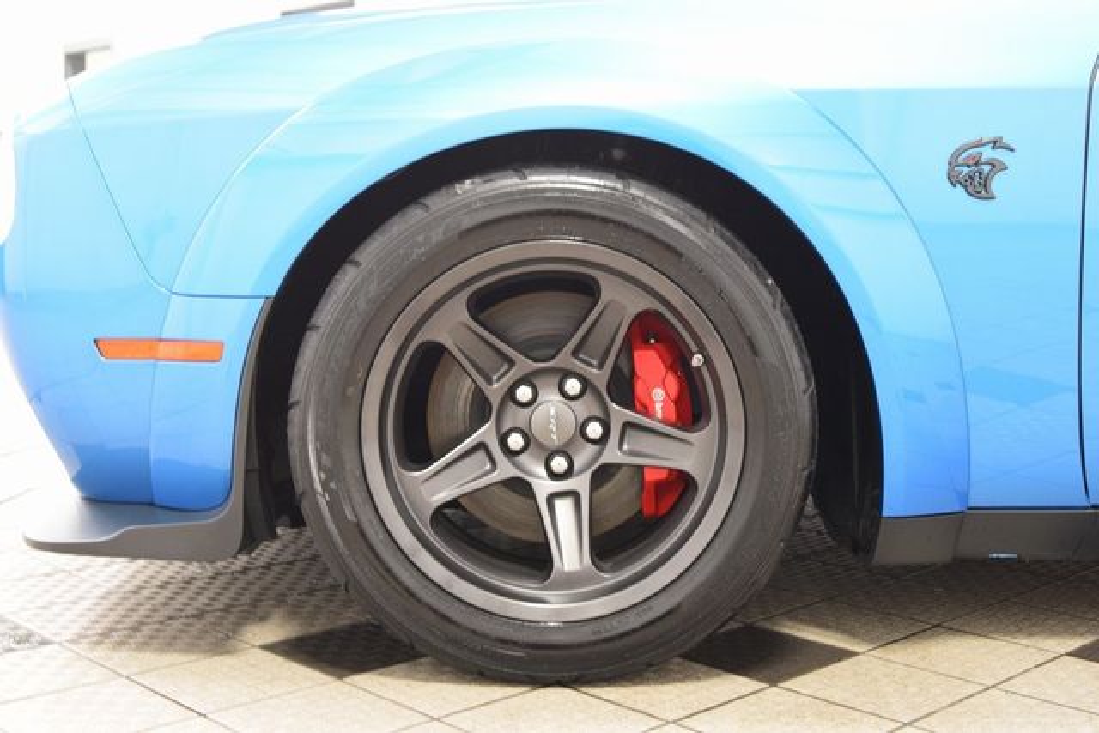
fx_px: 1466
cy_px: 366
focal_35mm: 48
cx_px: 550
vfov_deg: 28.1
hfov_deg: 41.1
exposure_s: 1/30
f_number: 4.5
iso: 1600
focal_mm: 32
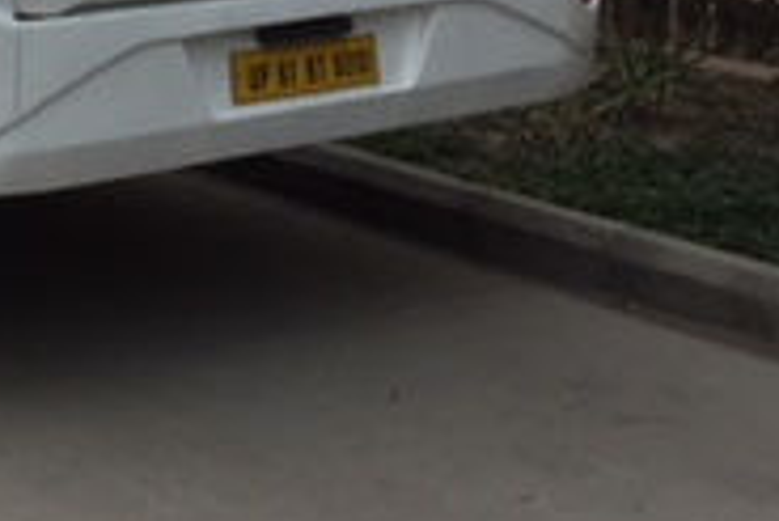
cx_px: -21
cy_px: -402
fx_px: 2274
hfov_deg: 18.9
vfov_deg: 12.1
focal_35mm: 105
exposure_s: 1/100
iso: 50
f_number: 2.2
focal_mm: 4.15
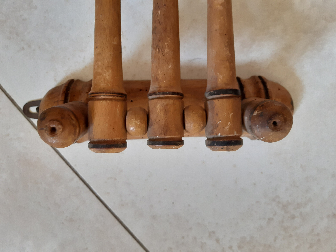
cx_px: 168
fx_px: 252
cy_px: 126
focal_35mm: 26
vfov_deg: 53.1
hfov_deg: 67.3
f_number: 1.7
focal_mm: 3.92
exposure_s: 1/50
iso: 125
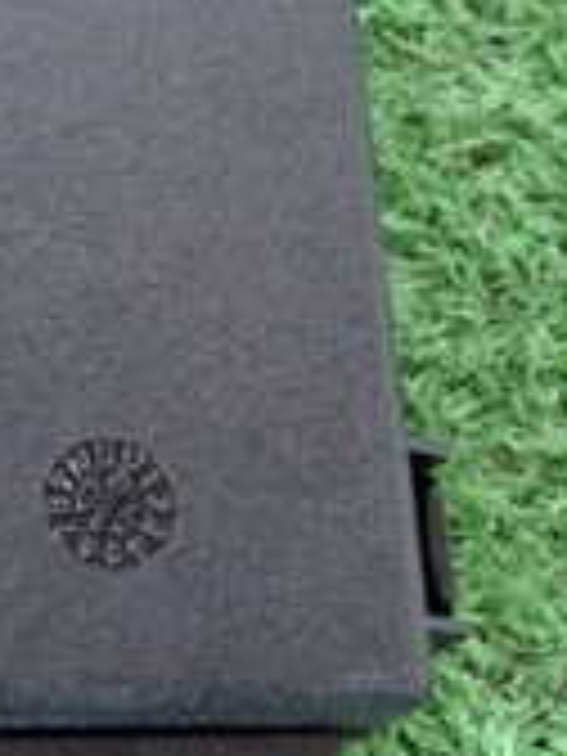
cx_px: -328
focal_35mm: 114
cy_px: 180
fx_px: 2490
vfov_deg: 17.2
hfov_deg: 12.3
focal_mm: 5.79
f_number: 2.4
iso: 800
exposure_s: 1/30
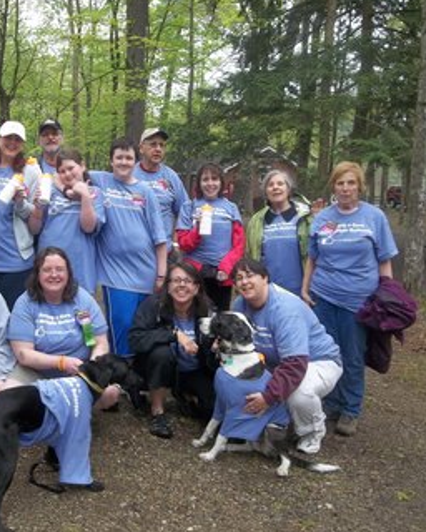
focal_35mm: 37
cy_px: 261
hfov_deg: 38.7
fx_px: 583
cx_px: 88
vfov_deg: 49.1
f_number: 3.5
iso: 80
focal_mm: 4.9
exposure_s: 1/50
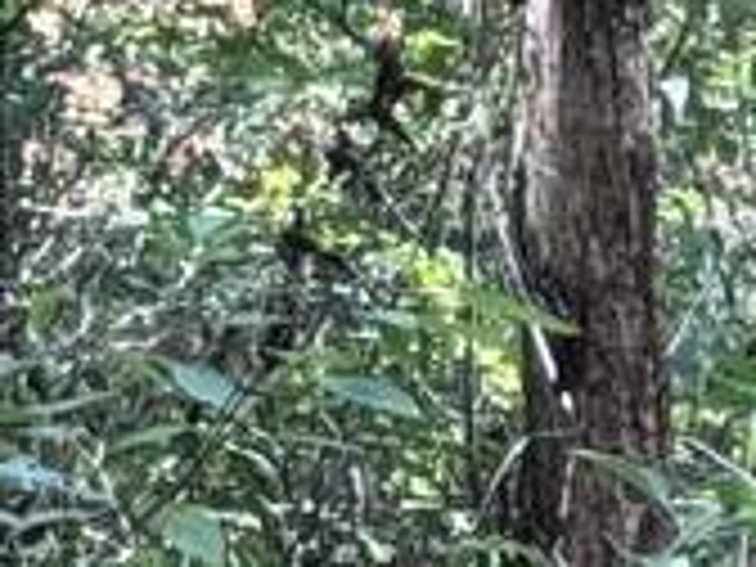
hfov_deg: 5.2
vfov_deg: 4.0
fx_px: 7993
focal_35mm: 366
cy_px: -940
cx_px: 1800
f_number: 1.78
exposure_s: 1/399
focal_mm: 6.76
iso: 64
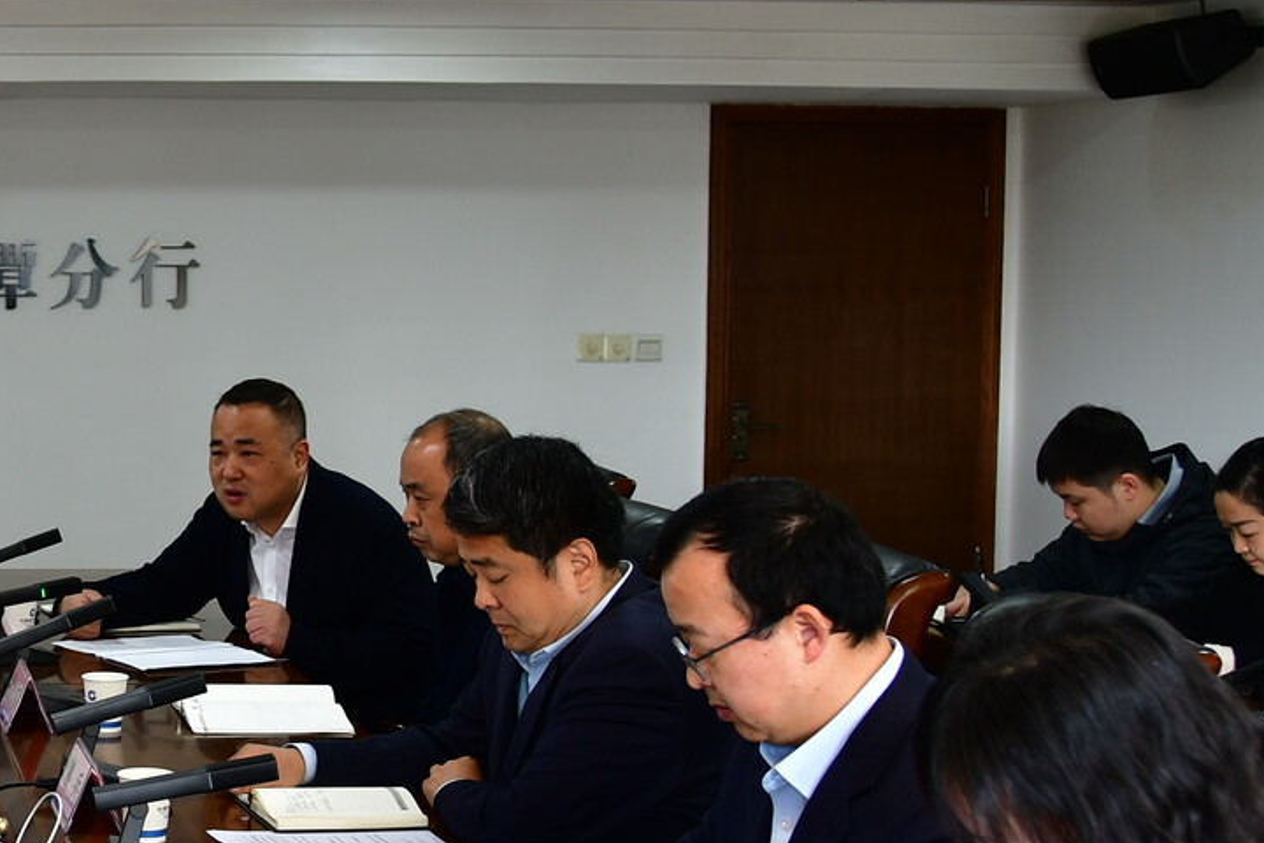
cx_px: -188
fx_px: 2528
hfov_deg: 25.6
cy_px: 457
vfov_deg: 18.9
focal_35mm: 72
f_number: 3.5
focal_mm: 18
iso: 125
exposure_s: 1/30
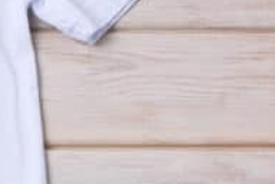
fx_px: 1247
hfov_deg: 11.6
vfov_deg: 8.4
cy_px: 136
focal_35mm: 163
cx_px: -226
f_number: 13
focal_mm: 26
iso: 100
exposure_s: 1/200
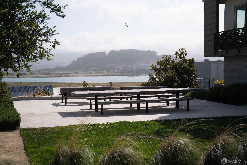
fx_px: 345
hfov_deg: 39.4
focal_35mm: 50
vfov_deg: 26.8
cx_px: 124
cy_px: 82
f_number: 2.8
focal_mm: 50.3
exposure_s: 1/2500
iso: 200
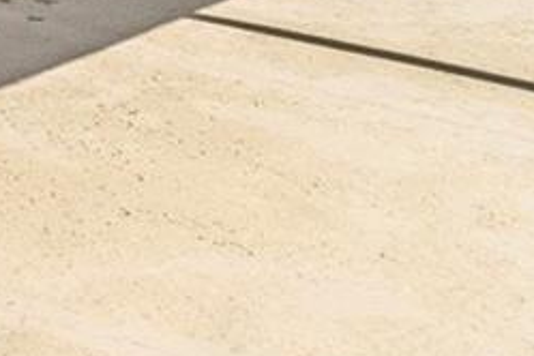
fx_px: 1857
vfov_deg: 9.4
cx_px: -817
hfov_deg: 12.3
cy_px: -568
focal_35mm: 125
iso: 320
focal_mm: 13
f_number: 8
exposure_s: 1/20
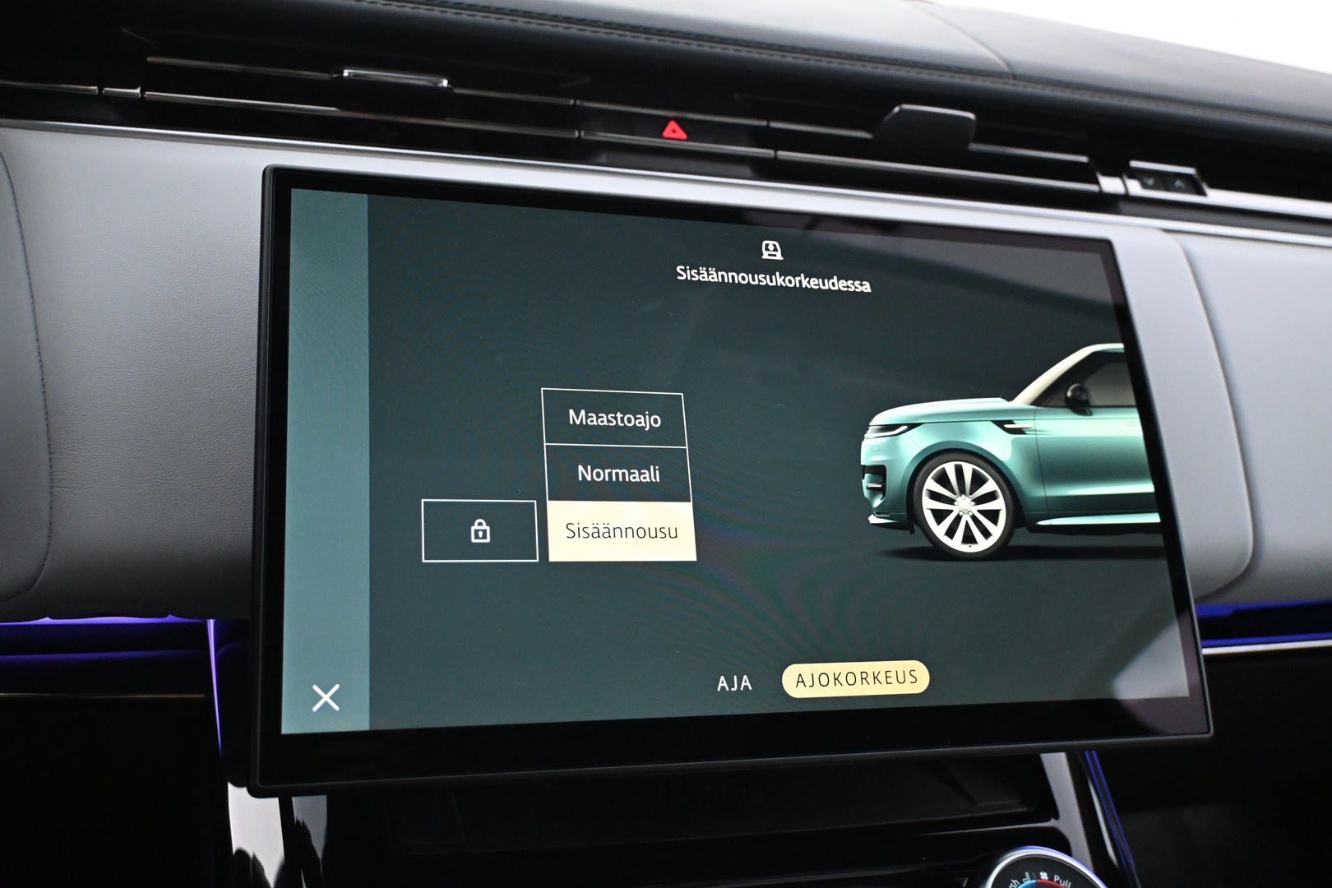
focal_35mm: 34
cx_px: 666
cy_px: 444
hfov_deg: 56.1
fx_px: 1249
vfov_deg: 39.1
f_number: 4
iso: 4000
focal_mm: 22.5
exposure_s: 1/40
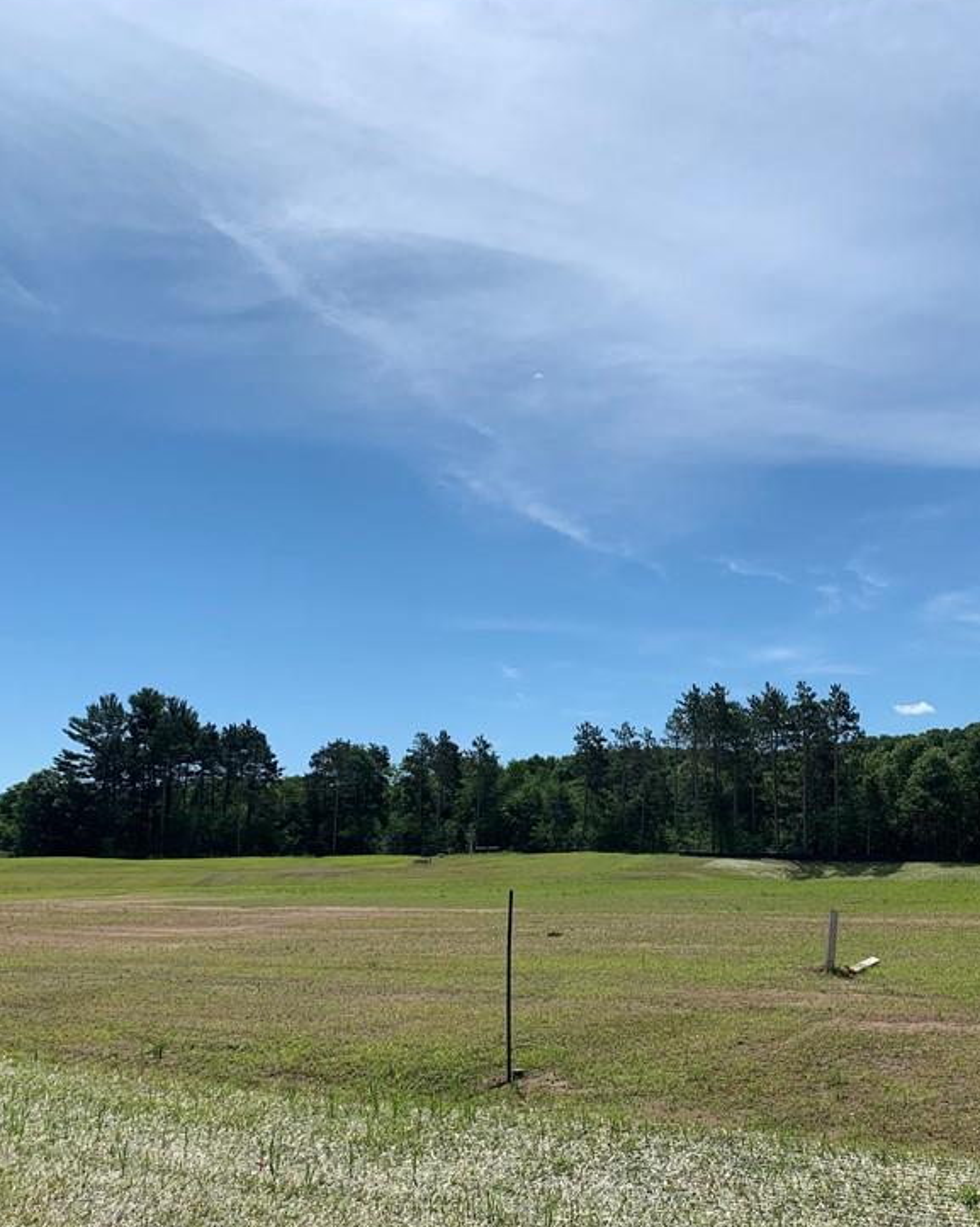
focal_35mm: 36
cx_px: 720
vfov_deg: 50.3
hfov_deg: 40.1
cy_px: 641
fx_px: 1306
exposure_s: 1/5128
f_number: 1.8
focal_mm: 4.25
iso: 25
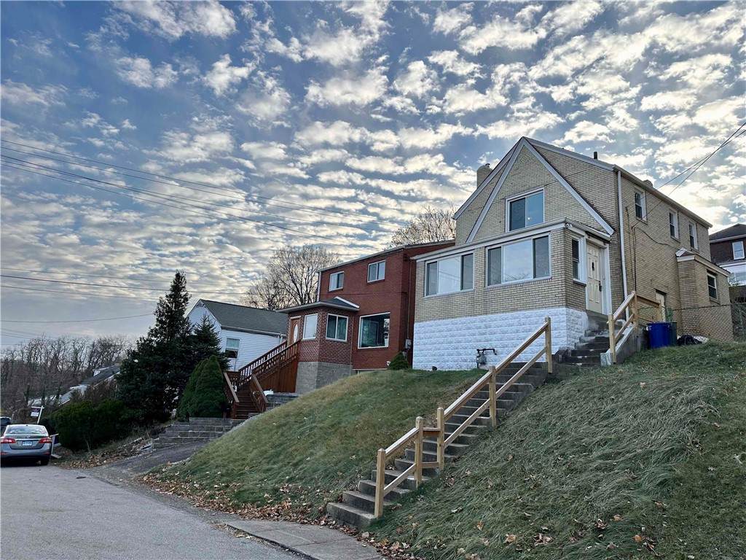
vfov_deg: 56.8
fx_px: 517
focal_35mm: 24
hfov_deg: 71.6
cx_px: 373
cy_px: 280
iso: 80
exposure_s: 1/1009
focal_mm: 6.86
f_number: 1.78
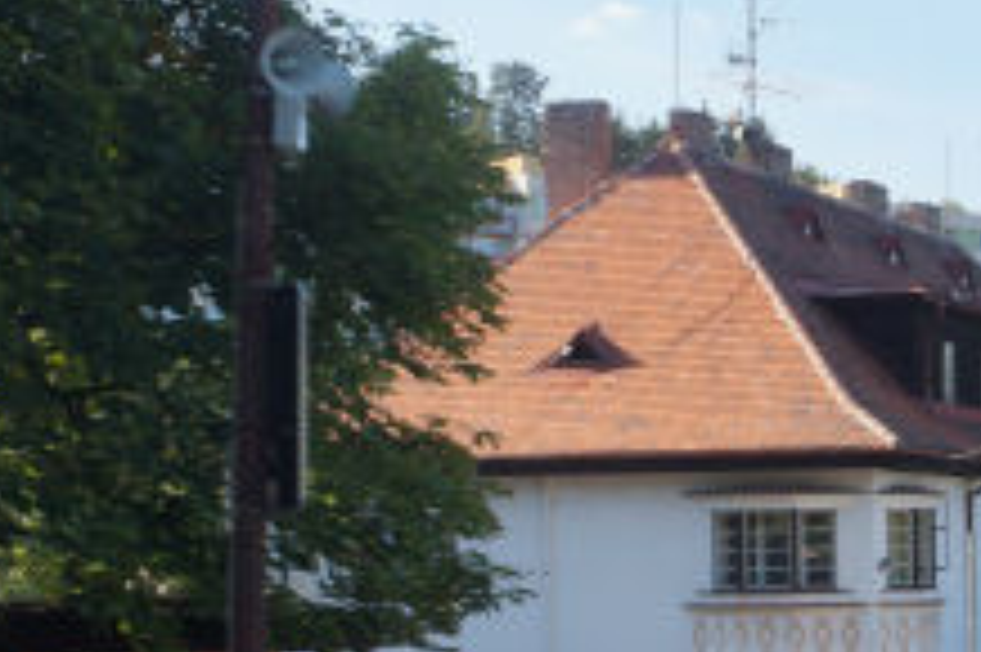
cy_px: 706
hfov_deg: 20.2
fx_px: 2532
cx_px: 1244
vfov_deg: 14.4
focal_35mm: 93
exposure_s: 1/250
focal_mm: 20
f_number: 8
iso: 200
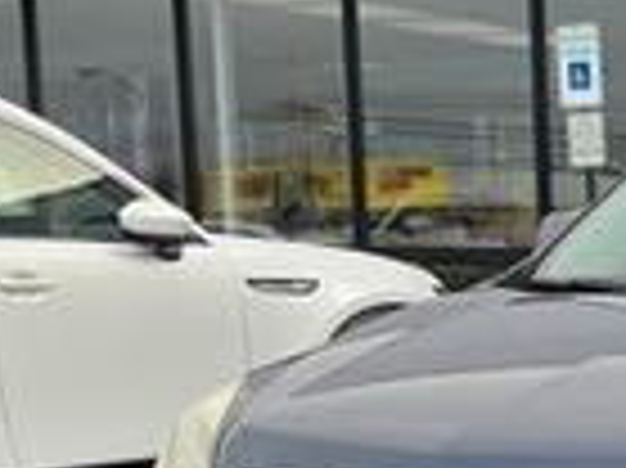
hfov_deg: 17.1
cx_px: 919
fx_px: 1897
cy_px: 590
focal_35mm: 105
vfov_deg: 13.6
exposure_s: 1/355
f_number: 1.8
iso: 25
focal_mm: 3
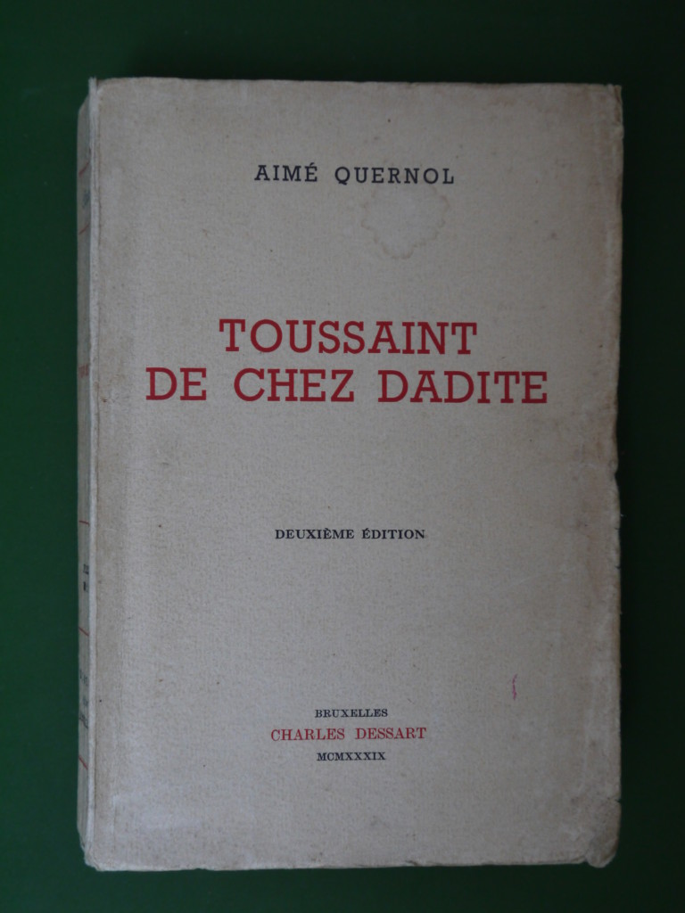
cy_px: 456
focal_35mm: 36
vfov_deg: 51.4
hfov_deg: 39.7
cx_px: 342
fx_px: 950
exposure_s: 1/60
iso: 640
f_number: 5.6
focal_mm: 18
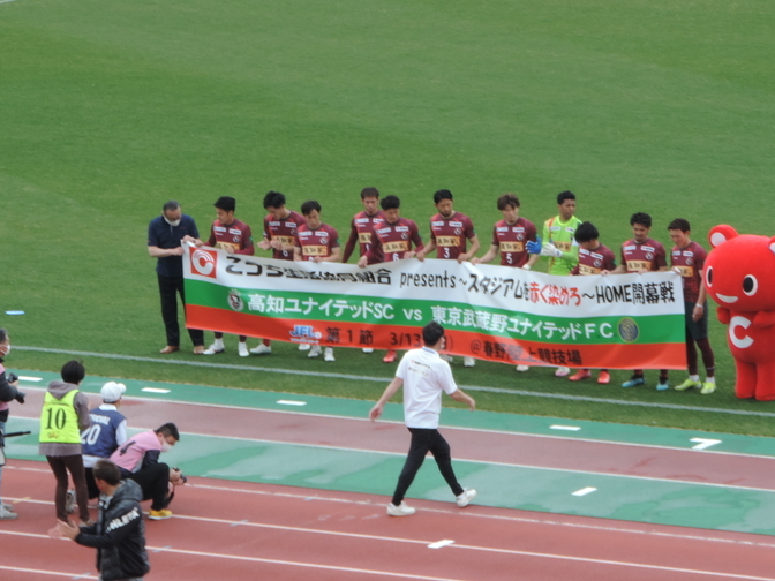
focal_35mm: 238
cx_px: 430
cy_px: 255
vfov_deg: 6.2
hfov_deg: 8.3
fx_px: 5328
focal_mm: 35.6
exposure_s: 1/160
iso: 80
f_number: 4.6
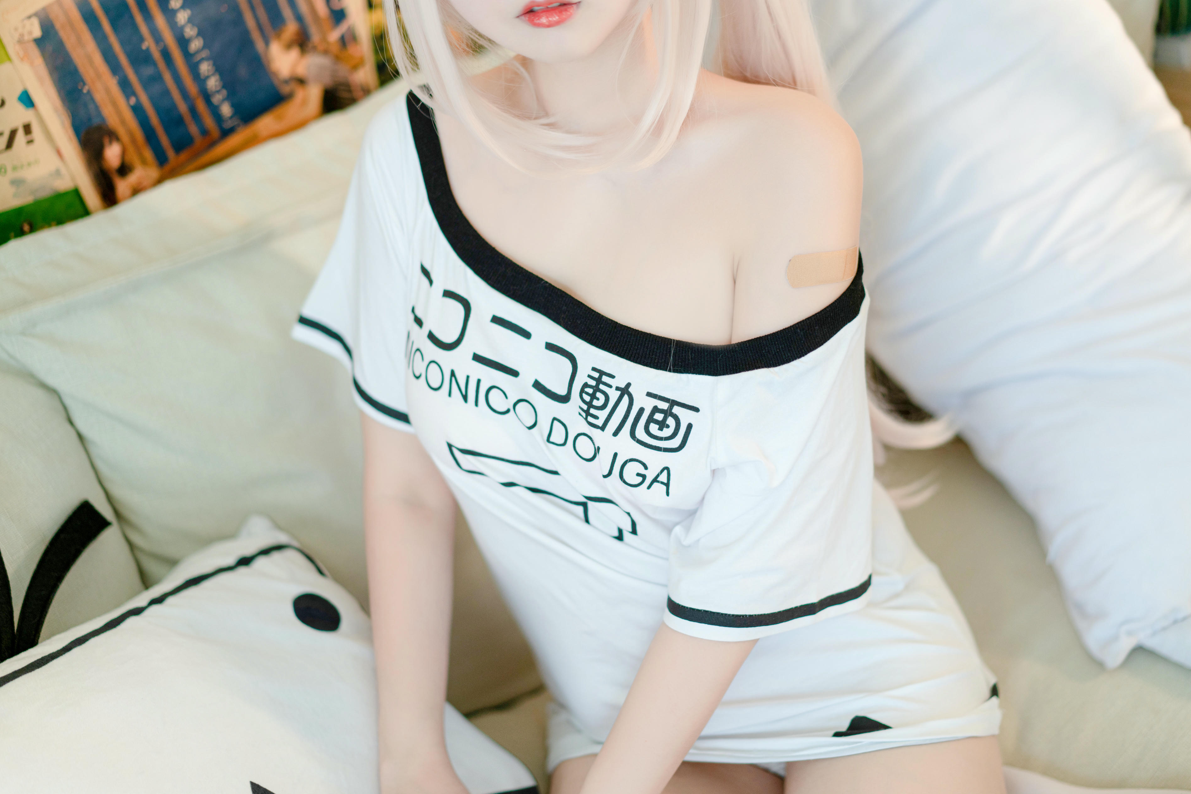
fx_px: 1886
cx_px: 615
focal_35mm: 57
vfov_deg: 23.8
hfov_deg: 35.0
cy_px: 391
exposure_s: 1/50
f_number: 1.8
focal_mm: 55
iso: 250
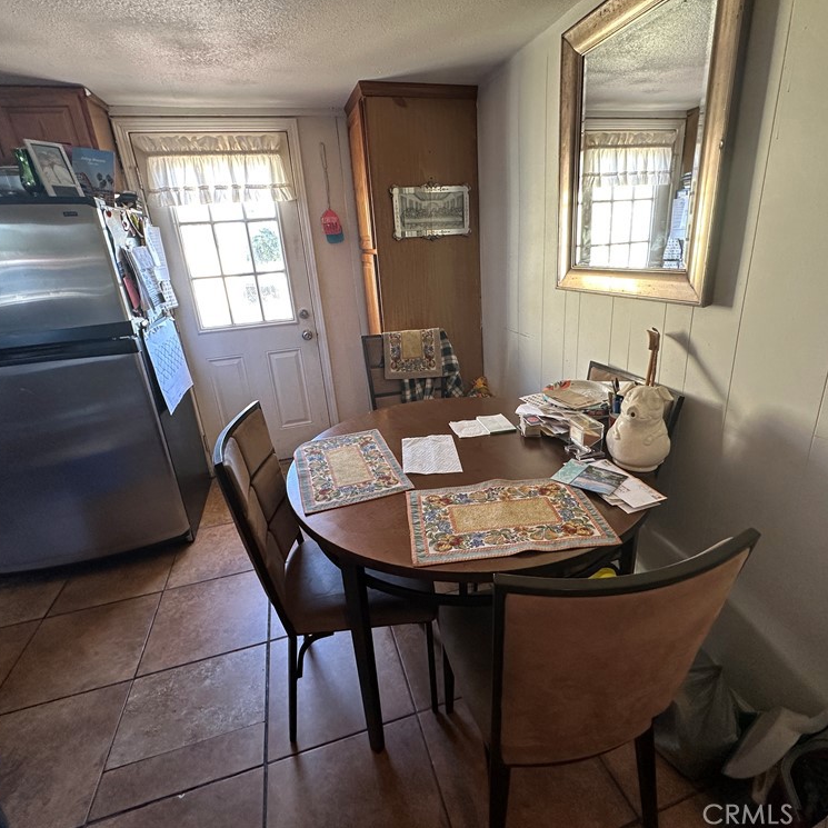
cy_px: 403
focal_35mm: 17
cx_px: 428
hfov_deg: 83.9
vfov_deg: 84.0
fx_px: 460
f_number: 2.2
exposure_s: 1/120
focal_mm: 2.22
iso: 200
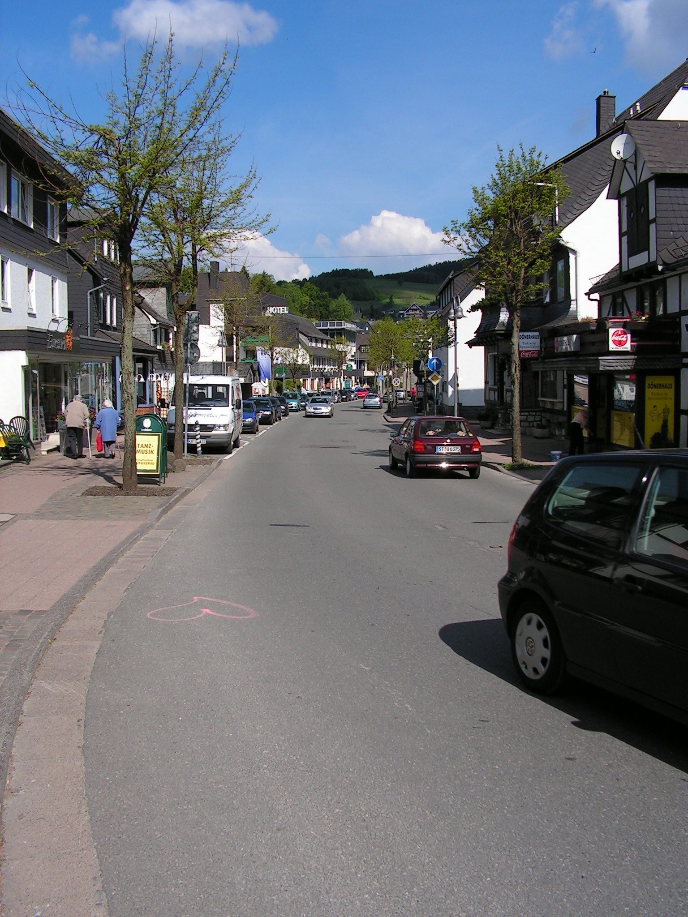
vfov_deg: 51.4
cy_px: 458
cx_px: 344
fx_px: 954
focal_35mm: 36
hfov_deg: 39.7
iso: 64
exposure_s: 1/640
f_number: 4.8
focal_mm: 6
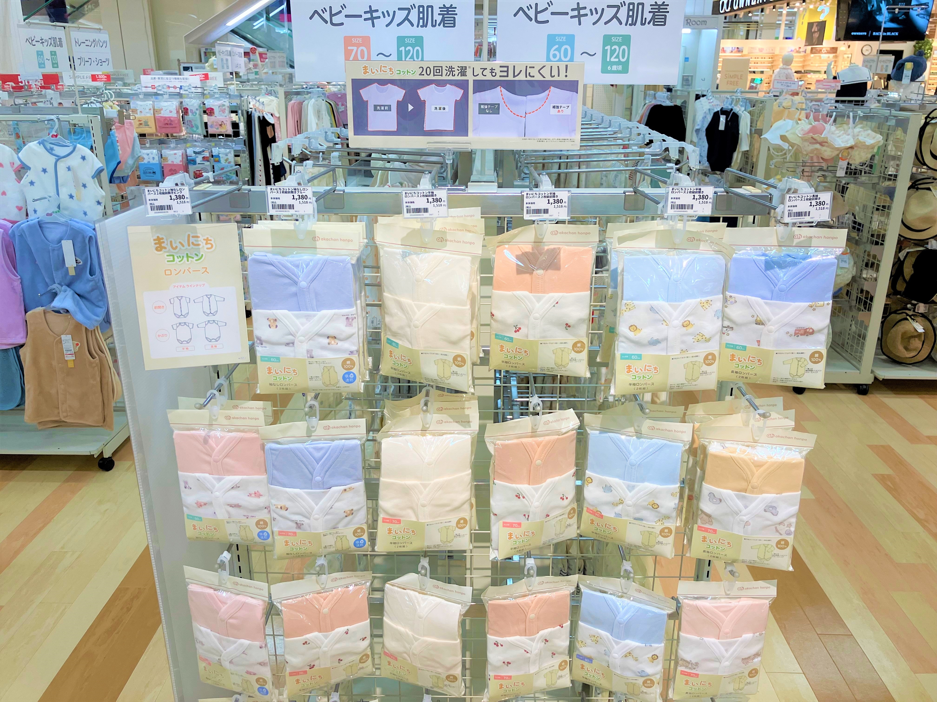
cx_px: 468
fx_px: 758
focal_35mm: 28
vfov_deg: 49.7
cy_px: 351
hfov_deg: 63.4
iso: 64
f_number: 1.8
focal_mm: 3.99
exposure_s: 1/120
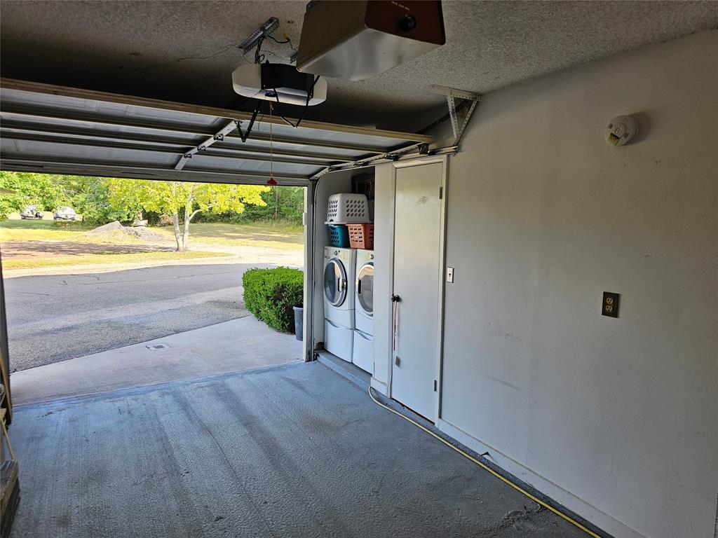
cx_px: 359
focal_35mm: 23
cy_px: 269
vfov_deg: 58.9
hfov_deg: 73.9
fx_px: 477
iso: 40
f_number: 1.7
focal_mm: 6.3
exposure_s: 1/180
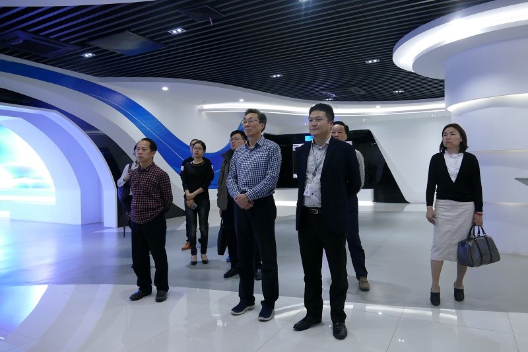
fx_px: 367
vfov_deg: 51.3
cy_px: 176
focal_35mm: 25
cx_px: 264
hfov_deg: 71.5
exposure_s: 1/60
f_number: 2.8
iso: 640
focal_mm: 9.12
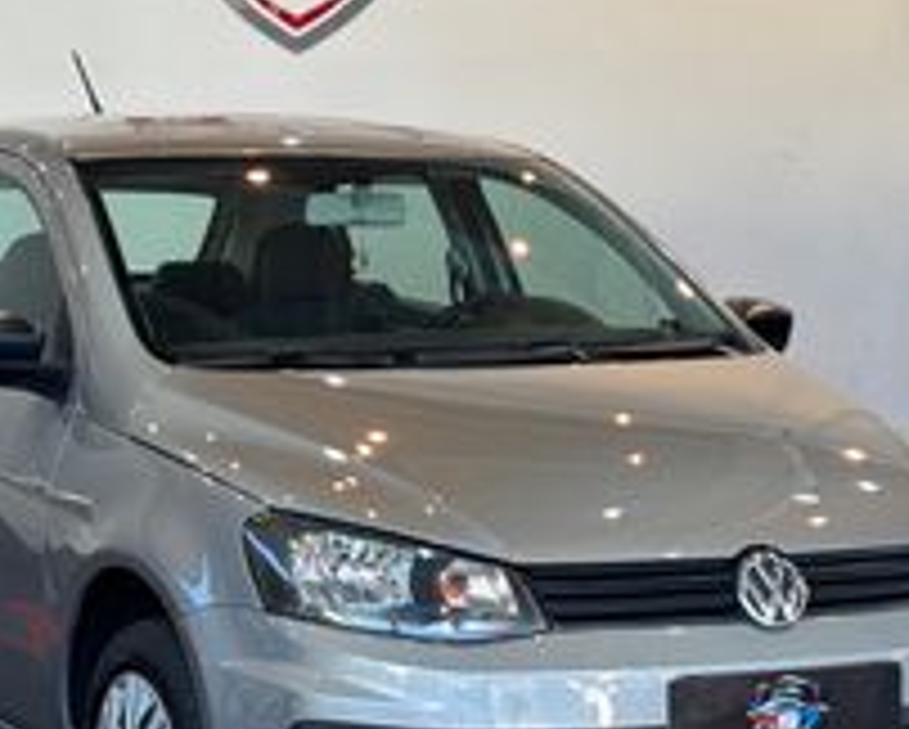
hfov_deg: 16.3
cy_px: 450
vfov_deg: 13.1
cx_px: 364
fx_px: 3178
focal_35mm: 118
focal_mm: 5.96
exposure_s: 1/120
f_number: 1.6
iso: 25
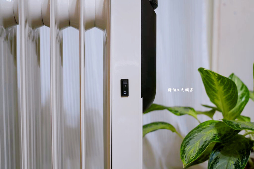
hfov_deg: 57.2
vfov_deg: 39.9
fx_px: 233
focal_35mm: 33
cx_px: 127
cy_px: 84
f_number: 4
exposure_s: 1/40
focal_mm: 33
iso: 400
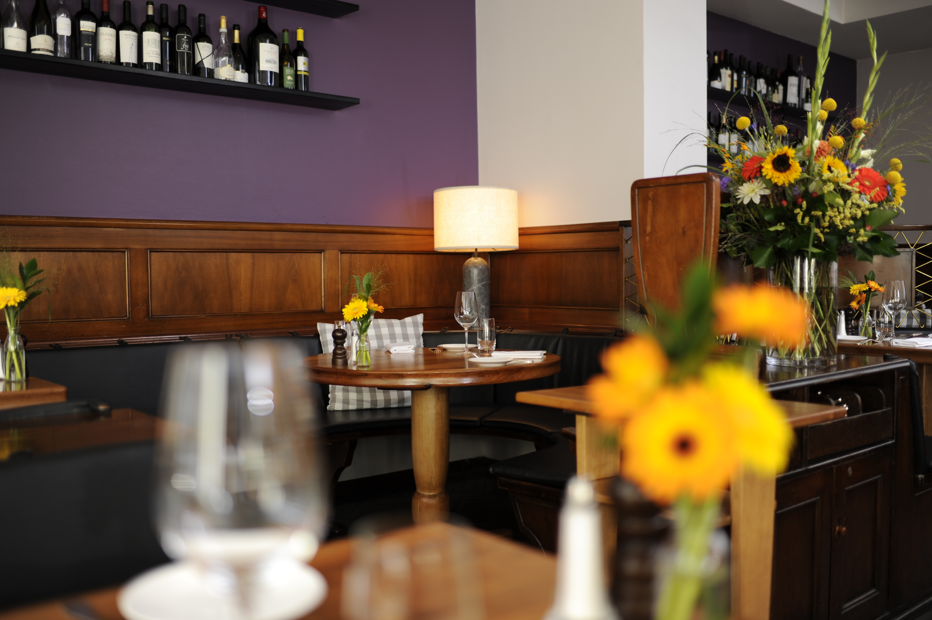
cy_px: 310
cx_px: 466
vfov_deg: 37.8
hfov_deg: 54.5
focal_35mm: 35
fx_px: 906
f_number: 2
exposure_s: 1/125
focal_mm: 35
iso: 200
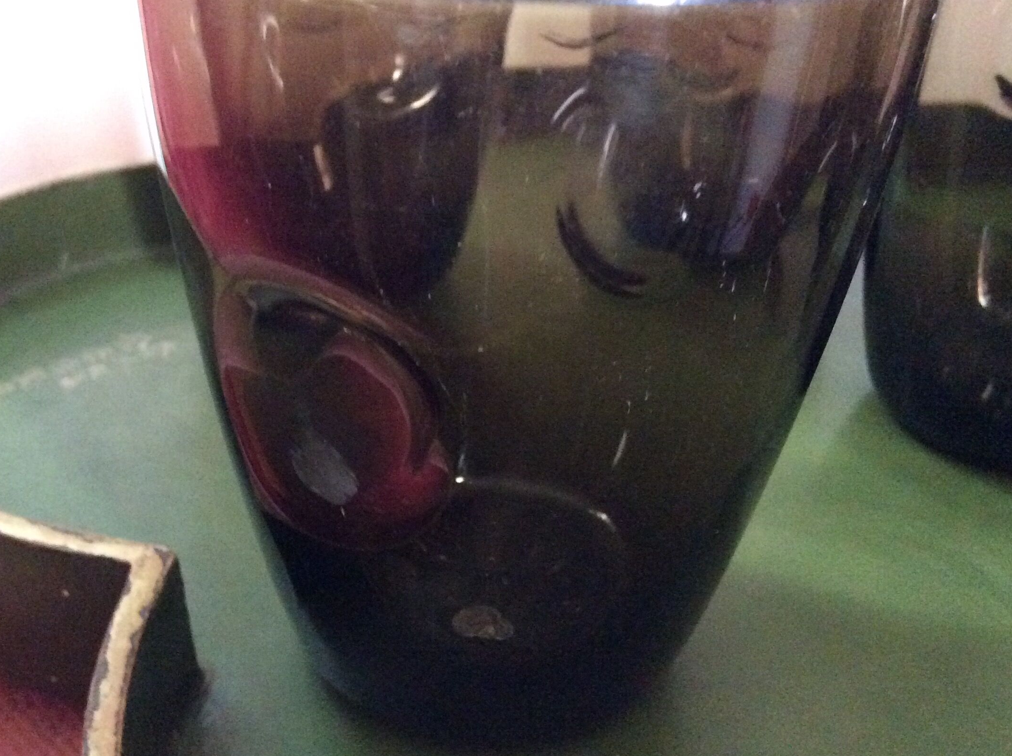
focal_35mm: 39
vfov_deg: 36.7
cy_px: 407
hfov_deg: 47.9
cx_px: 469
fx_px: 1139
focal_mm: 3.3
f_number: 2.4
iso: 640
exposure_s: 1/17
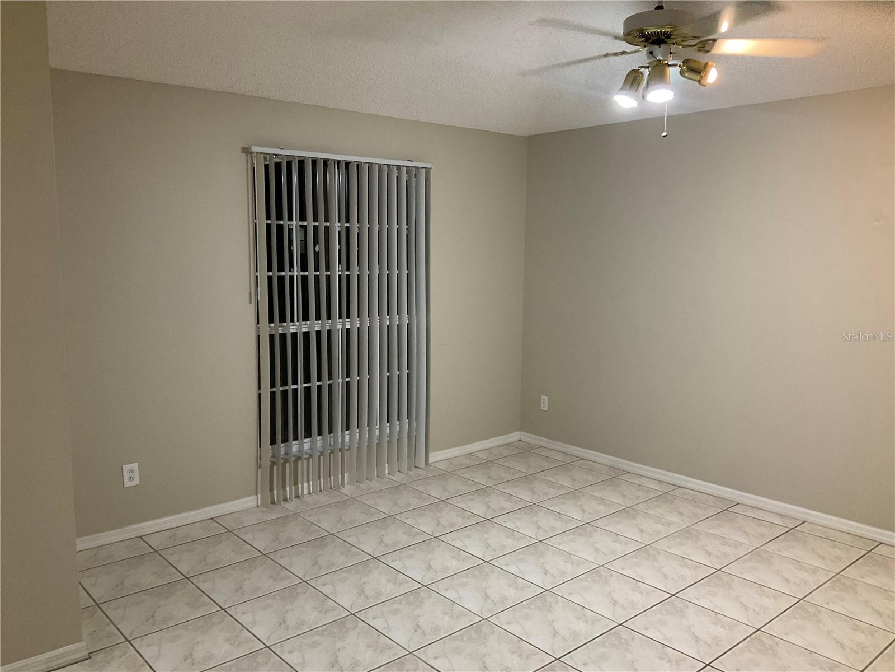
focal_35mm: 29
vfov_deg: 48.2
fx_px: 750
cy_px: 336
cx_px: 448
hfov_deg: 61.7
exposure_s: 1/60
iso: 160
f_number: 1.8
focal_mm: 3
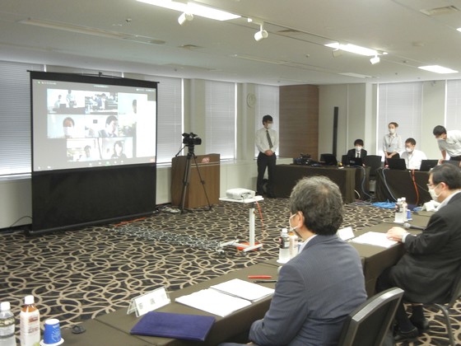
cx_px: 230
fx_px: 453
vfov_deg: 41.8
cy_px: 173
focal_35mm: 34
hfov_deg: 54.0
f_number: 3.6
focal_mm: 6.2
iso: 400
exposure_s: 1/16
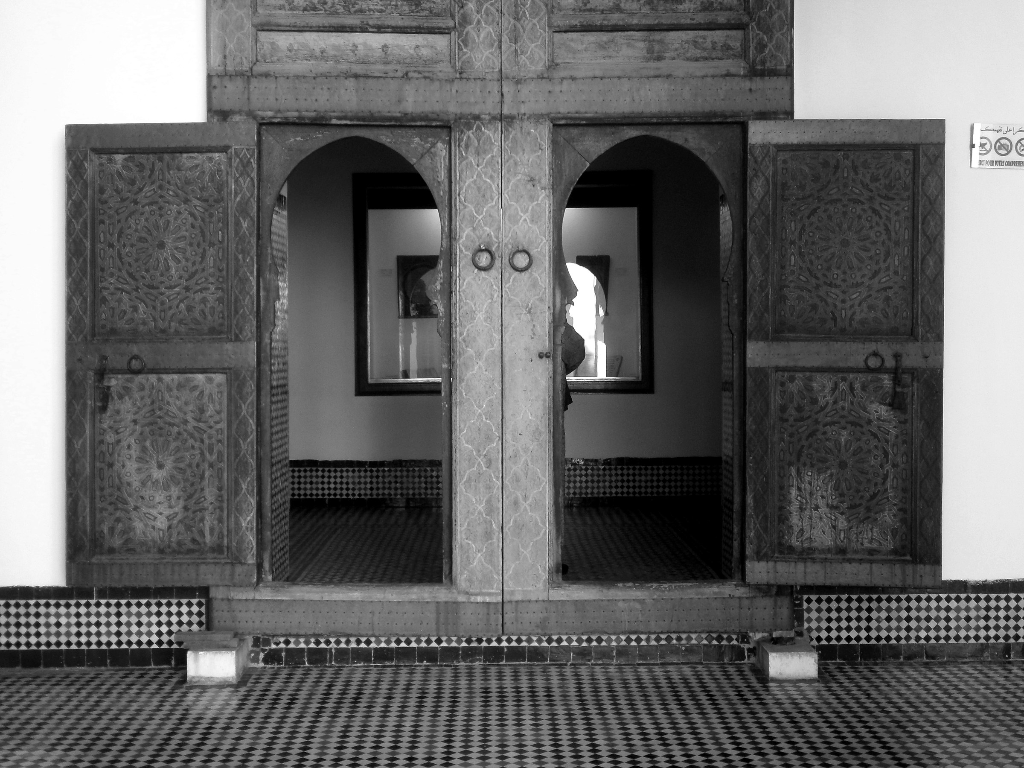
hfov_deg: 40.4
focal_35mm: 47
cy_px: 384
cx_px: 512
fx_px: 1390
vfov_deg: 30.9
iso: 80
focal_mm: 8.3
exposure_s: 1/50
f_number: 3.4
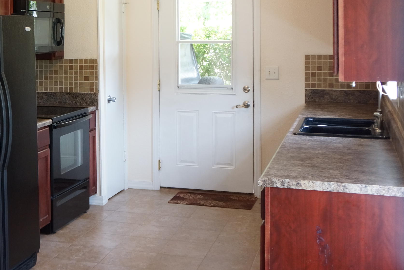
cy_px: 62
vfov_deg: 22.7
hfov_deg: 33.2
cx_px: 96
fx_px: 662
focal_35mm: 59
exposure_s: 1/250
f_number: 4
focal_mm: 22
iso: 2000
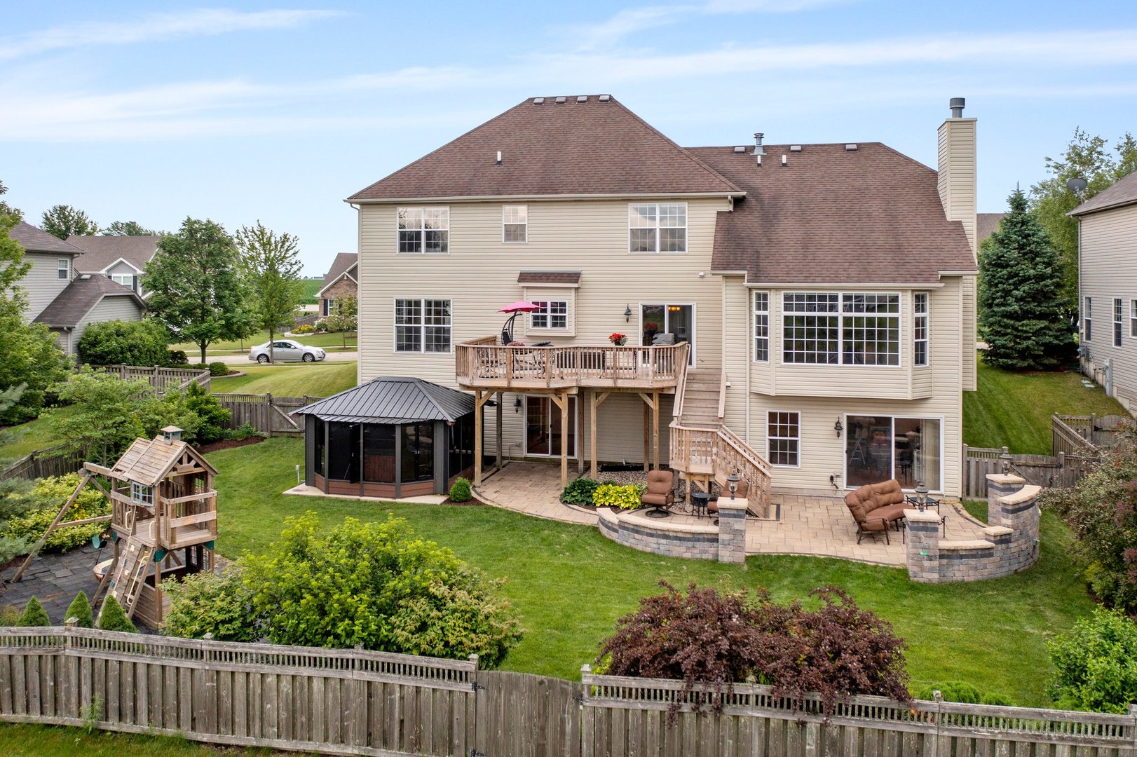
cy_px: 378
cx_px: 568
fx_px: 884
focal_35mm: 28
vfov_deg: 46.4
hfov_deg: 65.5
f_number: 2.8
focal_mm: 10.26
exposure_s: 1/640
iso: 100
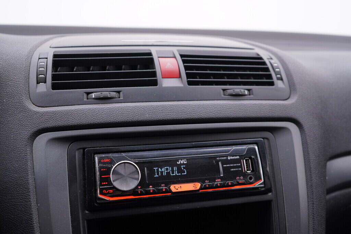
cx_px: 176
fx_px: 351
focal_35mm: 36
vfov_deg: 36.9
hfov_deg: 53.1
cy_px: 117
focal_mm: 24
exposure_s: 1/50
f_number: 3.2
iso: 125
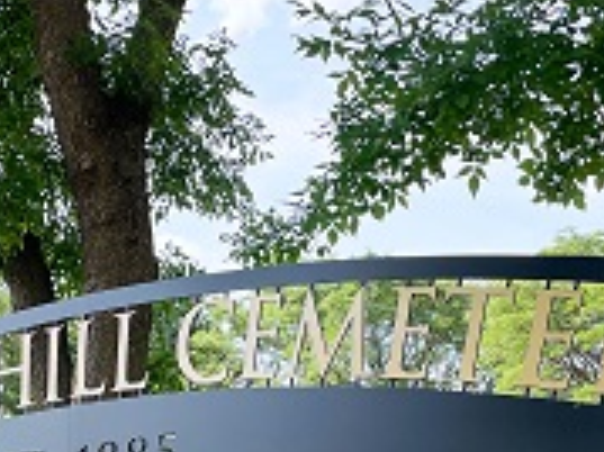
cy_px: 462
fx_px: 1517
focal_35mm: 87
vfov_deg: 16.6
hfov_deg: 22.3
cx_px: 138
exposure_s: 1/1100
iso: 32
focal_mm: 4.2
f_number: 1.6
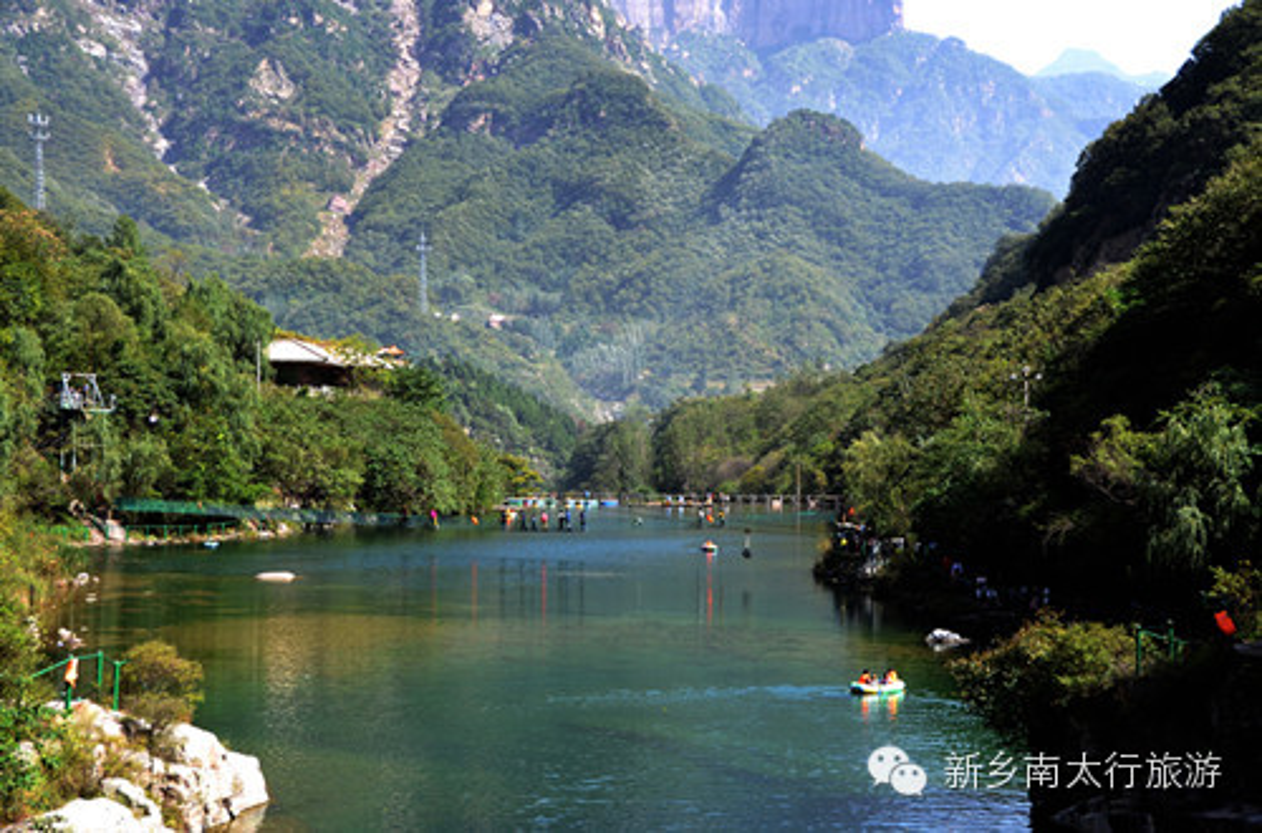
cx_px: 631
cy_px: 416
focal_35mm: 63
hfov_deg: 32.0
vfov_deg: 21.4
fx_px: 2202
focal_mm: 42
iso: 200
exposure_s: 1/180
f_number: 6.7
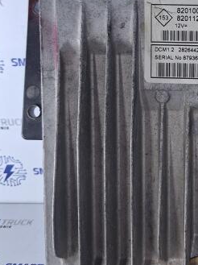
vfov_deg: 33.8
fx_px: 428
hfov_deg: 24.5
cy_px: 70
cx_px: 212
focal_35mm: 56
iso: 125
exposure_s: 1/50
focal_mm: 5.54
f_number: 1.8
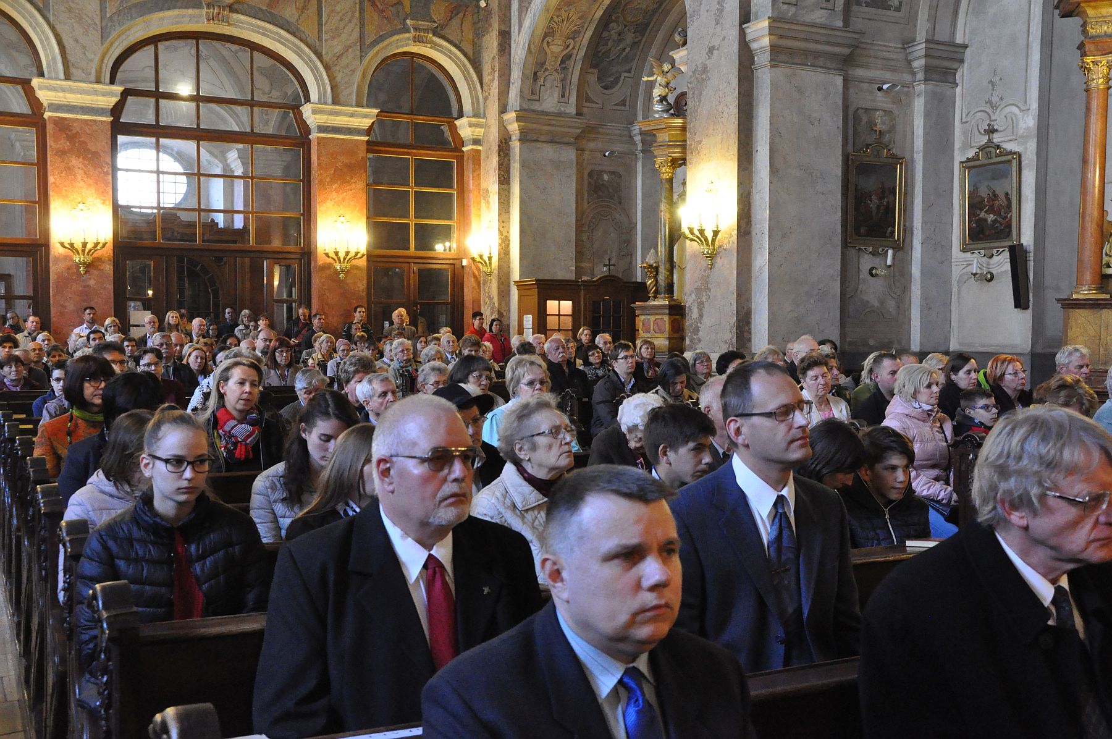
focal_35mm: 38
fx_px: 1157
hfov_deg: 51.3
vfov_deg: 35.4
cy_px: 370
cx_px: 556
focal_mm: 25
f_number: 7.1
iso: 3200
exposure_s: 1/30
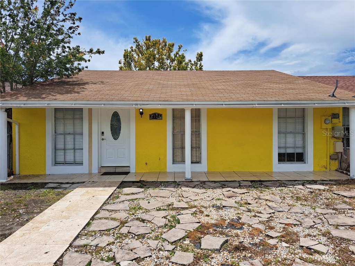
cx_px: 178
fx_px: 246
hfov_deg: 71.6
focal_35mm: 24
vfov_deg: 56.8
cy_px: 133
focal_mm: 5.23
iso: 50
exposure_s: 1/2463
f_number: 1.8
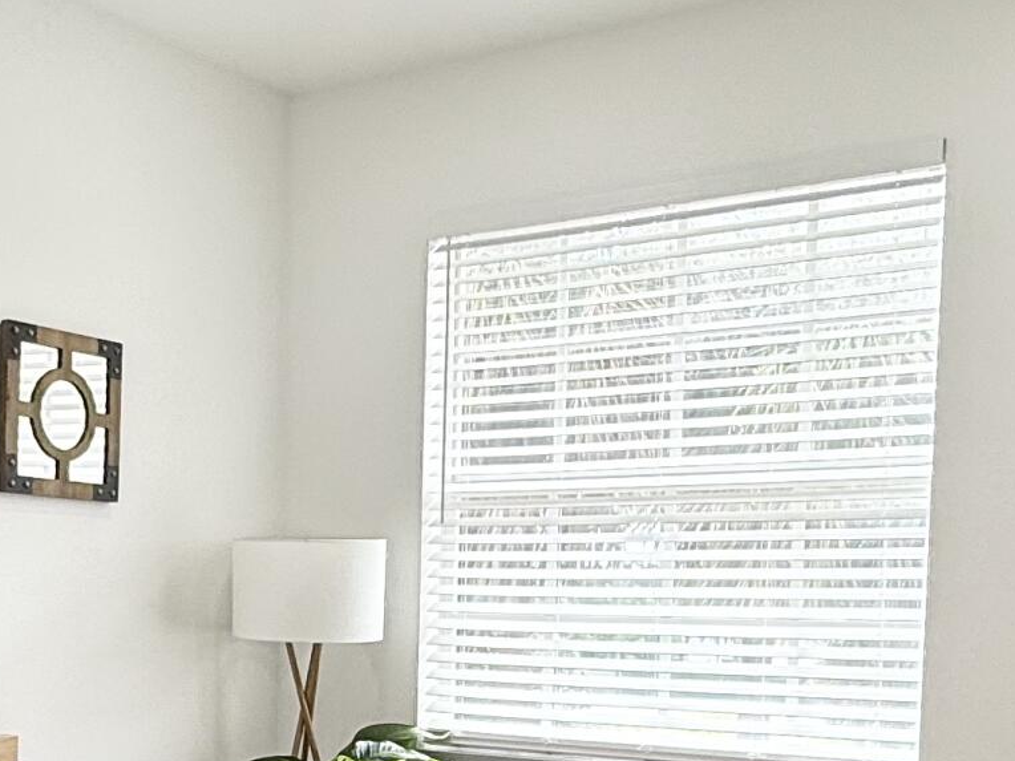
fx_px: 1613
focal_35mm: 55
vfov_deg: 25.5
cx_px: 230
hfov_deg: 34.1
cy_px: 717
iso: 50
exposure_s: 1/176
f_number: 2.2
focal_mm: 2.22
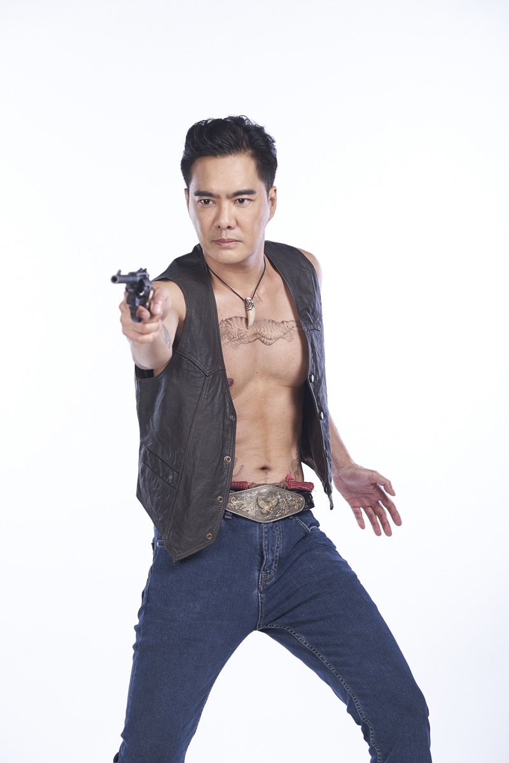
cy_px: 382
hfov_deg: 11.8
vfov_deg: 17.6
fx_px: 2460
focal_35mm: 116
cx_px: 254
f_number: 5.6
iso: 250
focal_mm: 116
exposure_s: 1/125
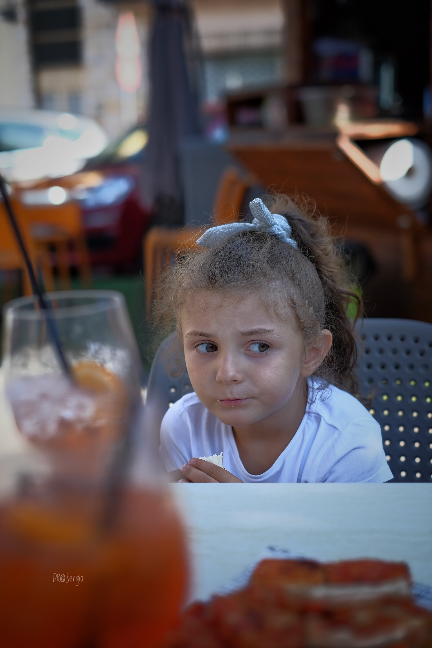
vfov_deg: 37.5
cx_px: 216
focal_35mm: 53
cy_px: 324
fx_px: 954
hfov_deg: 25.5
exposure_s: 1/950
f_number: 2
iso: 200
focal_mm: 35
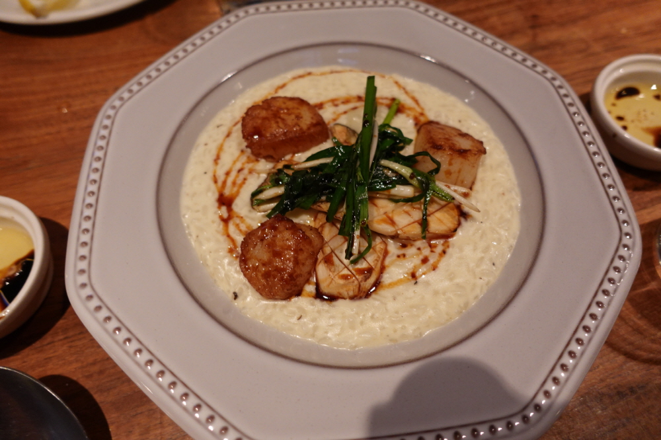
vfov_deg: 53.1
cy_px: 220
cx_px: 330
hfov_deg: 73.8
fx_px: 440
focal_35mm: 24
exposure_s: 1/30
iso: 640
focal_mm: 8.8
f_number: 1.8
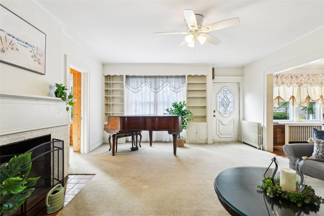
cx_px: 162
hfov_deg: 93.3
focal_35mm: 17
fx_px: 153
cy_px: 108
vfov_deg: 70.4
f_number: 8
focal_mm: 17
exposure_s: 1/13
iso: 320
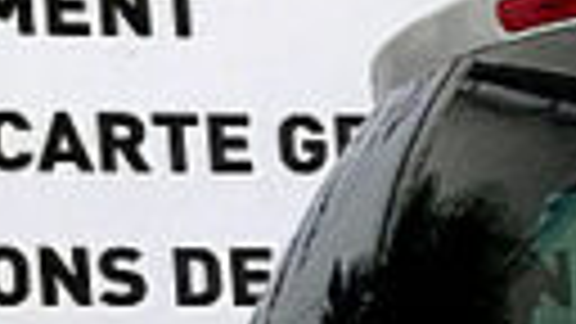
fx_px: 2902
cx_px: 1620
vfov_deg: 6.0
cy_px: 936
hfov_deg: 9.4
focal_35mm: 190
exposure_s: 1/356
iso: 20
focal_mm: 3.99
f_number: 1.8
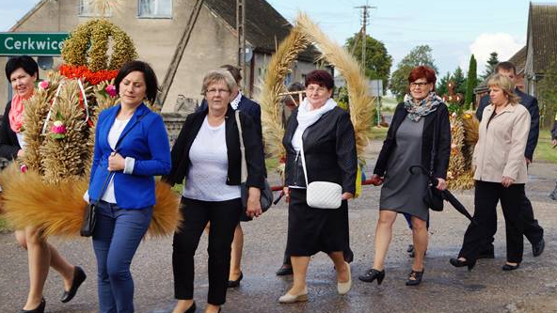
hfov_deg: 24.5
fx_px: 1285
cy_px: 167
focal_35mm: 87
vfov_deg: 13.9
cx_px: 279
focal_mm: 55
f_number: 8
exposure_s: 1/125
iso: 100
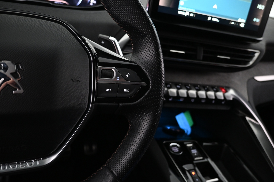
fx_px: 183
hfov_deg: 73.7
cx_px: 137
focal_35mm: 24
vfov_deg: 53.1
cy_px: 91
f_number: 3.5
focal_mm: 16
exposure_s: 1/25
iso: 1600
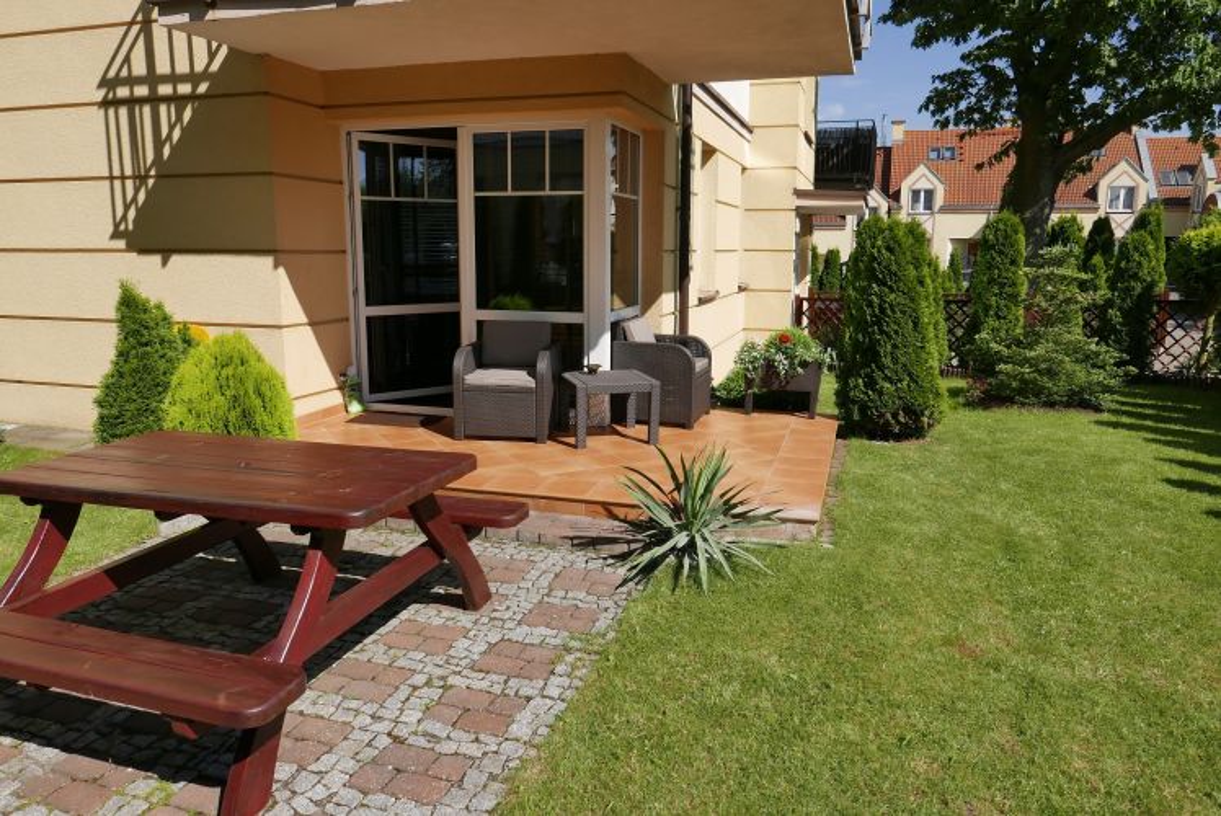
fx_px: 815
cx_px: 610
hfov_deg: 73.7
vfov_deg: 53.2
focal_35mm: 24
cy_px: 408
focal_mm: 10.9
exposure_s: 1/1000
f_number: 5.6
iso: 200
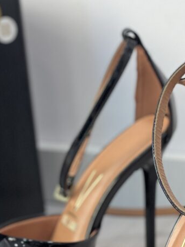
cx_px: 102
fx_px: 1126
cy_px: 218
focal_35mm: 158
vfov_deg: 12.4
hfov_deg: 9.4
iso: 200
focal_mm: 9
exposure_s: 1/120
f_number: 2.8
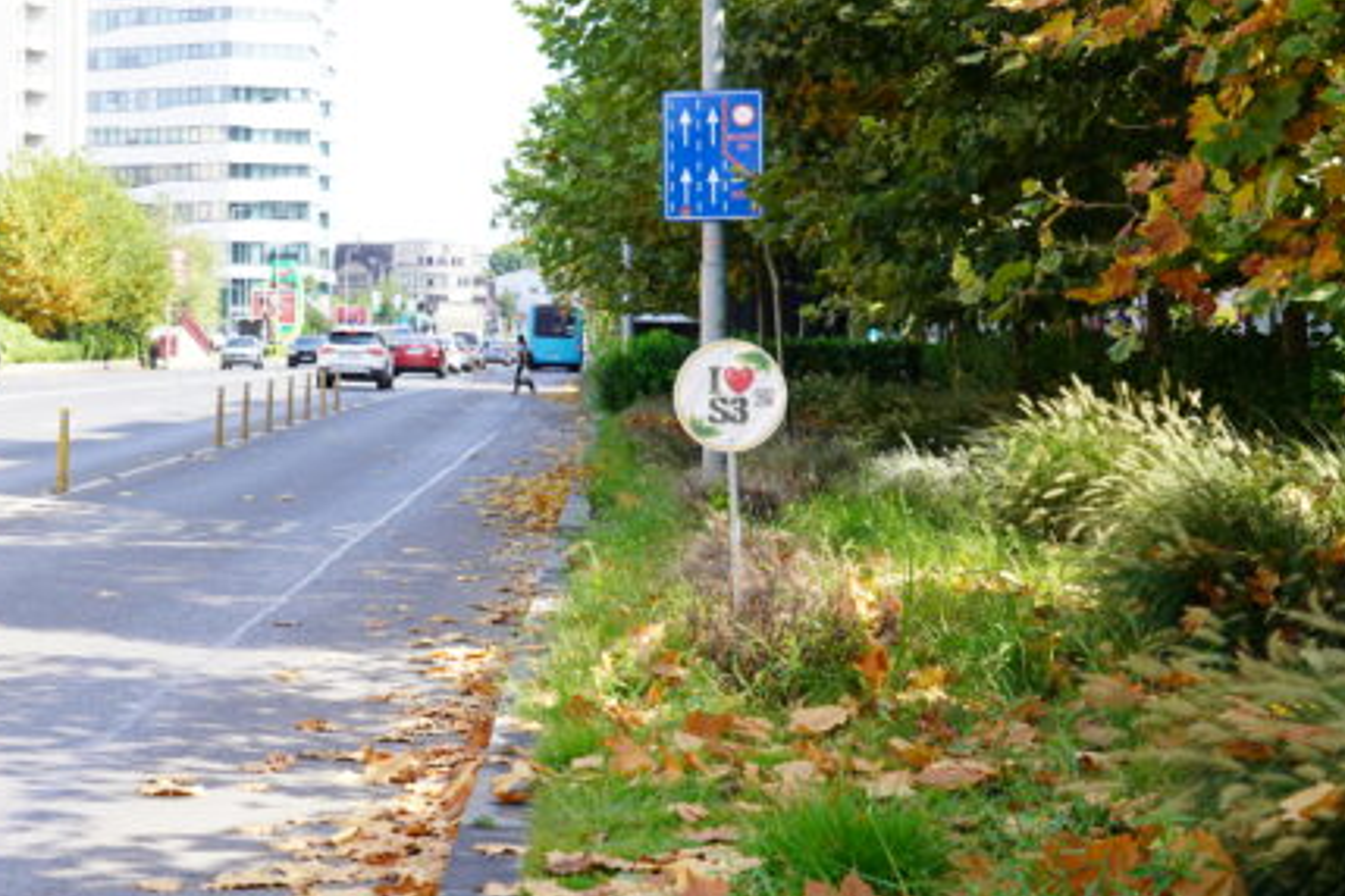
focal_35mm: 86
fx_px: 3213
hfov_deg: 23.2
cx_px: 207
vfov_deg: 15.9
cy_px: 395
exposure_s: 1/80
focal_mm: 48
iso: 100
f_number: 5.6
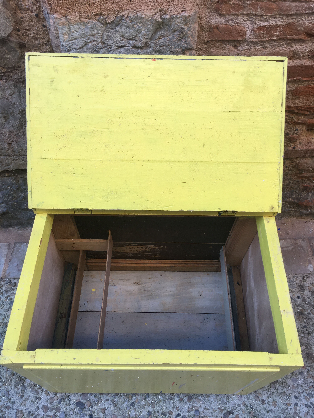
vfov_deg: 61.7
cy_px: 209
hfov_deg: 48.2
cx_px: 157
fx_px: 351
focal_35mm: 29
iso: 25
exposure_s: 1/50
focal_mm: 4.15
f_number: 2.2
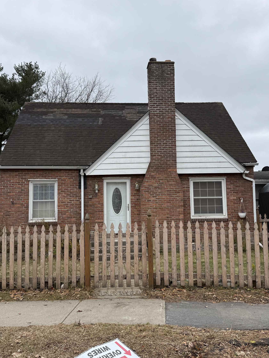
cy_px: 178
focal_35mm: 33
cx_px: 133
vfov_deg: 55.3
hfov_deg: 43.0
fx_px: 342
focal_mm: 6.76
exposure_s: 1/1553
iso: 80
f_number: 1.78
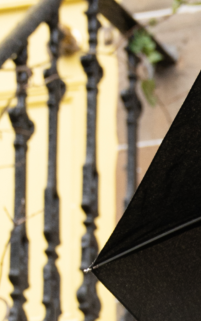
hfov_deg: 5.5
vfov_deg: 8.8
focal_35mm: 230
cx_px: 530
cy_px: 568
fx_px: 2017
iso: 800
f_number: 4
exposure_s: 1/200
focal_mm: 33
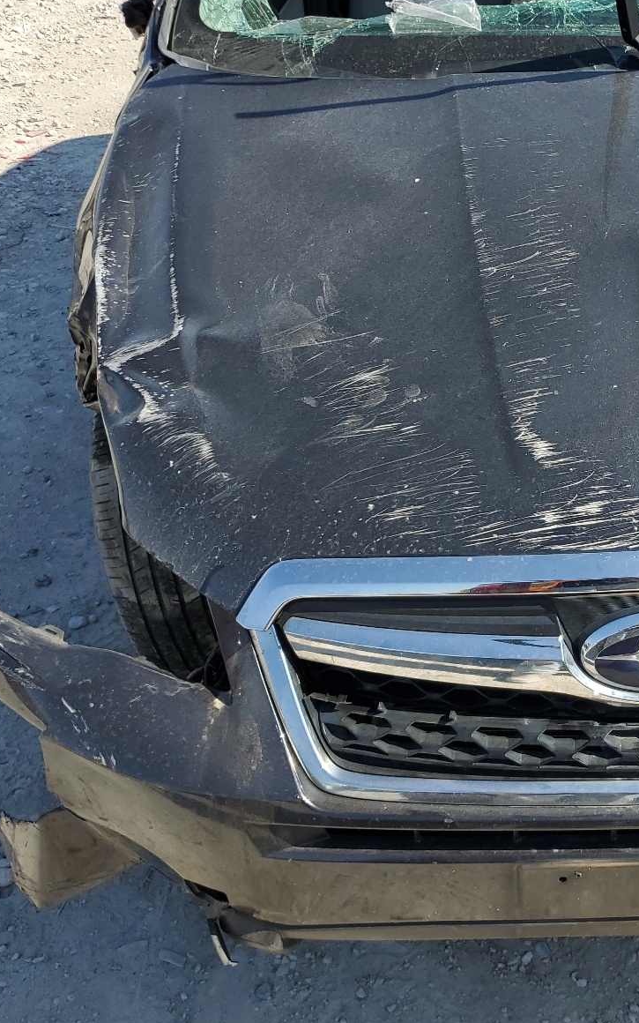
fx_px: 1059
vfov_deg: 51.5
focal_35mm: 38
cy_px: 504
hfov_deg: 31.4
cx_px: 621
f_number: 1.5
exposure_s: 1/2500
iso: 50
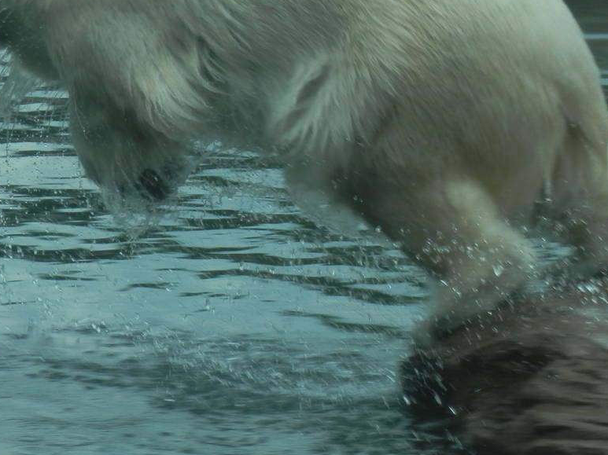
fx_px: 4108
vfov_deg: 6.3
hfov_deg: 8.5
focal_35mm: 234
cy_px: 123
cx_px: 367
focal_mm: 20.3
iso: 80
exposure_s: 1/250
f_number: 5.1
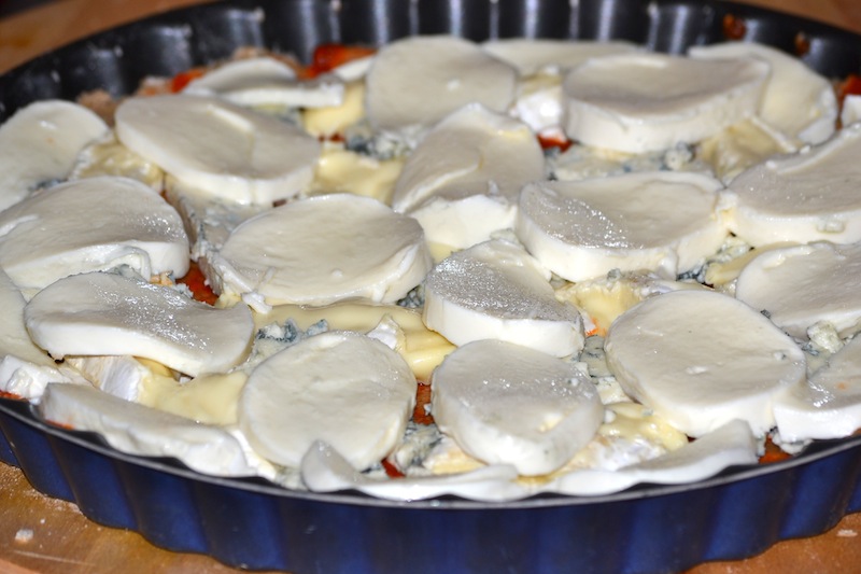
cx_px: 430
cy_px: 287
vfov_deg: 7.5
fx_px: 4376
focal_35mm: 183
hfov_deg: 11.2
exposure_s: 1/125
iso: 100
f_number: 8
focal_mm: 122
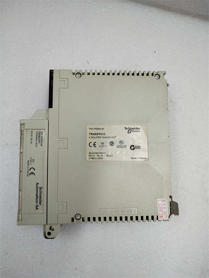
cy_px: 139
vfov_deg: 67.3
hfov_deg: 53.1
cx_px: 104
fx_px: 209
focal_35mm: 26
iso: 200
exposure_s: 1/50
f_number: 1.8
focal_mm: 4.75
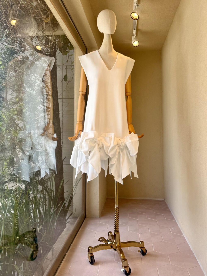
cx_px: 104
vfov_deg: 71.6
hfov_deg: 56.8
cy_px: 138
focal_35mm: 24
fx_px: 191
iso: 80
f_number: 1.78
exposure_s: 1/547
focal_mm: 6.76
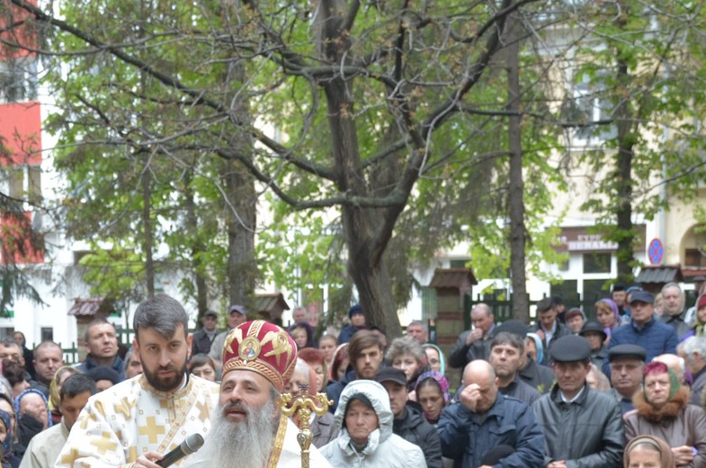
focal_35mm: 117
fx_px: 2290
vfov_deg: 11.4
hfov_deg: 17.5
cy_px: 560
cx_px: 207
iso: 640
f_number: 4
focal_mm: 32
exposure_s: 1/160
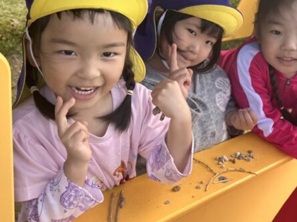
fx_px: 403
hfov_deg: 40.2
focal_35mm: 47
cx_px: 182
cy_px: 72
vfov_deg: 30.6
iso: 50
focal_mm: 5.7
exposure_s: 1/611
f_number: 1.5
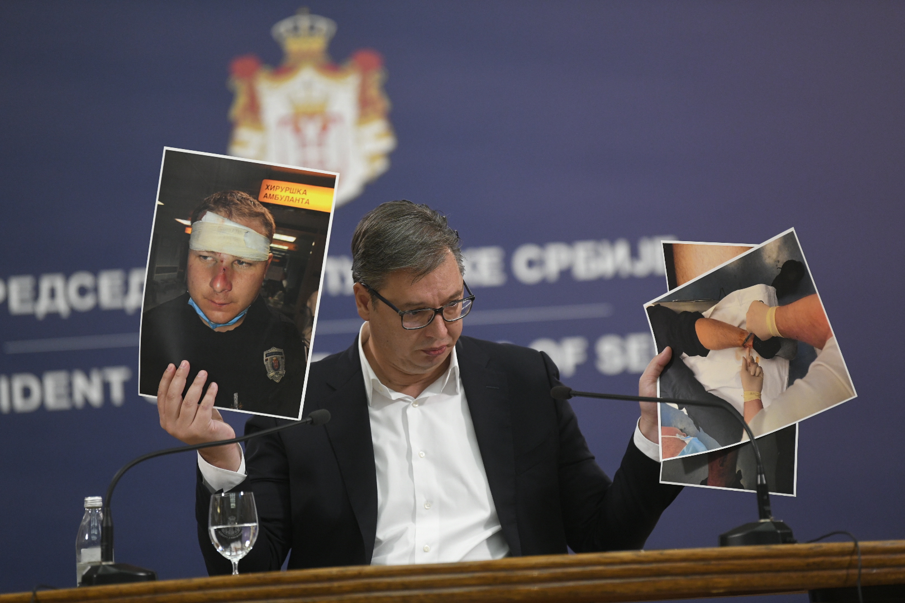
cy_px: 302
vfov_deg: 7.8
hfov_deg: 11.7
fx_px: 4399
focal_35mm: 175
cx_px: 452
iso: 2500
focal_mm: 175
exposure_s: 1/250
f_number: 2.8
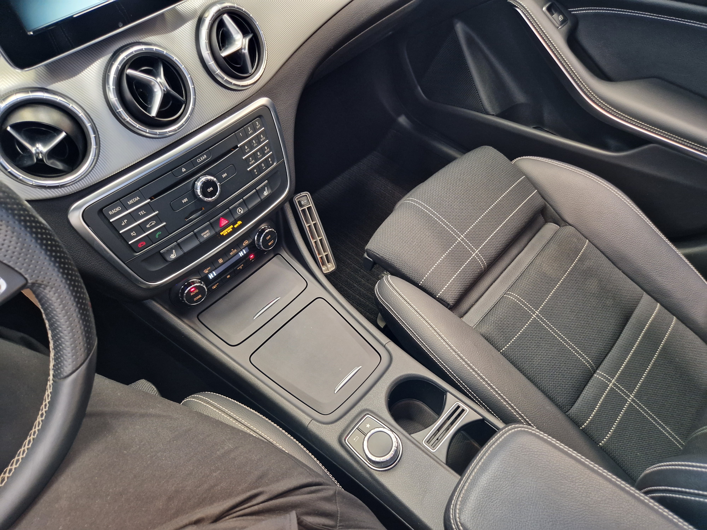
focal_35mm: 23
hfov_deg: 73.9
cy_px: 265
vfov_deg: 58.9
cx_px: 354
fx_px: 470
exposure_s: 1/29
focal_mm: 5.4
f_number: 1.8
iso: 250
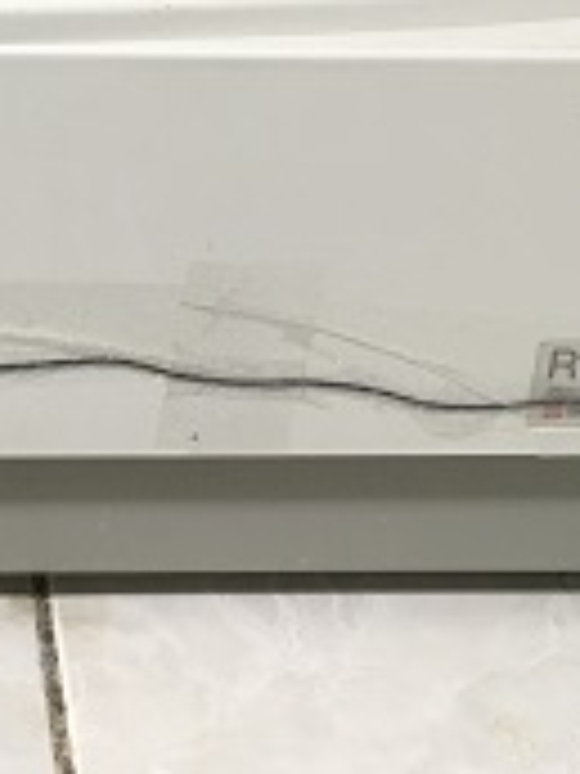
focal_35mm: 90
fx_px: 2011
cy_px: 65
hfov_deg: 16.1
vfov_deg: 21.3
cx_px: 27
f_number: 2.2
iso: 80
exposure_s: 1/30
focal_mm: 4.15
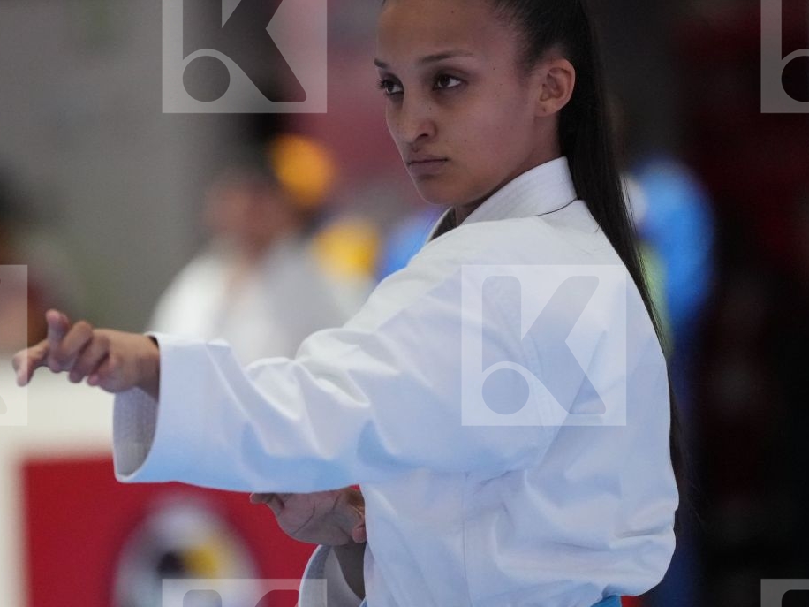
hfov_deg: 5.2
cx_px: 245
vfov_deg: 3.9
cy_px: 345
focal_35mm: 378
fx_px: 8834
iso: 8000
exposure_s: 1/500
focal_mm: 200
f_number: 2.8
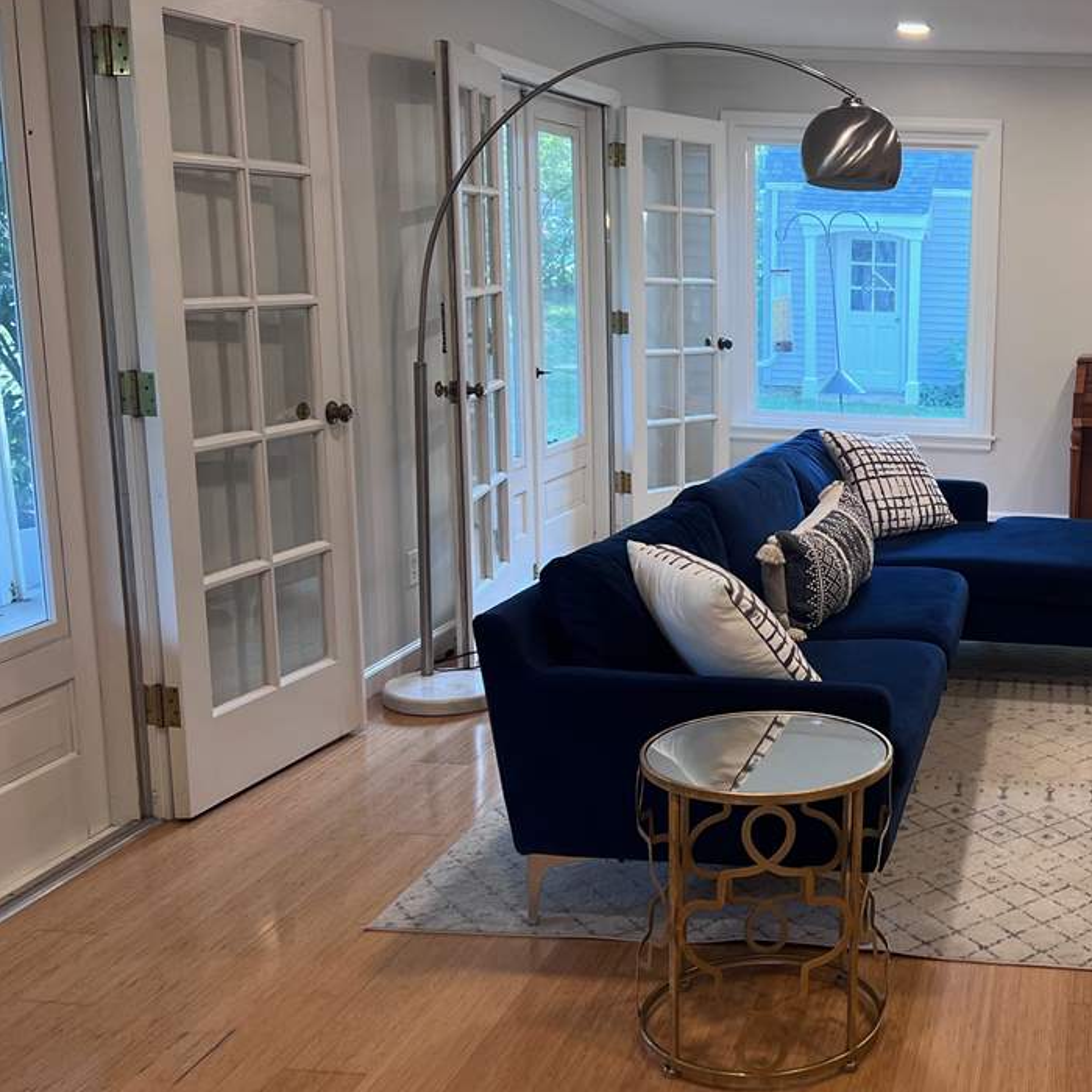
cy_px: 568
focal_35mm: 42
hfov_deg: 37.5
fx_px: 1499
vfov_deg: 40.0
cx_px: 972
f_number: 1.5
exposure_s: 1/120
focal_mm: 5.7
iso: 125
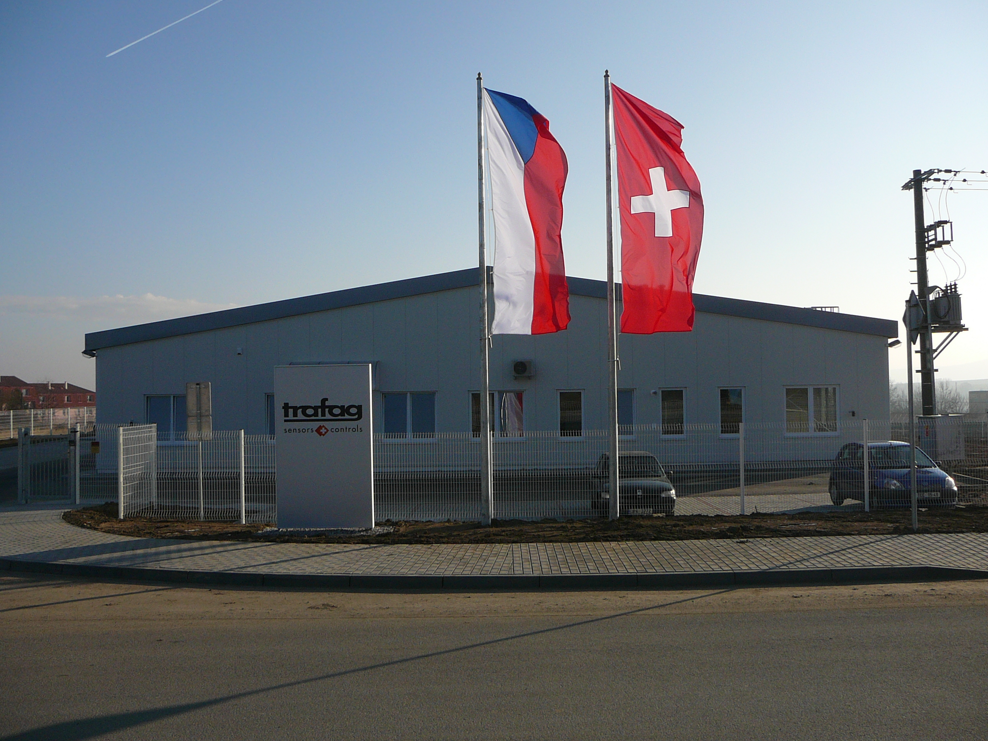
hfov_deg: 52.6
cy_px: 370
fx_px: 999
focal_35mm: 35
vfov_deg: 40.7
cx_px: 494
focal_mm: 5.2
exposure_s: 1/640
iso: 80
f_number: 5
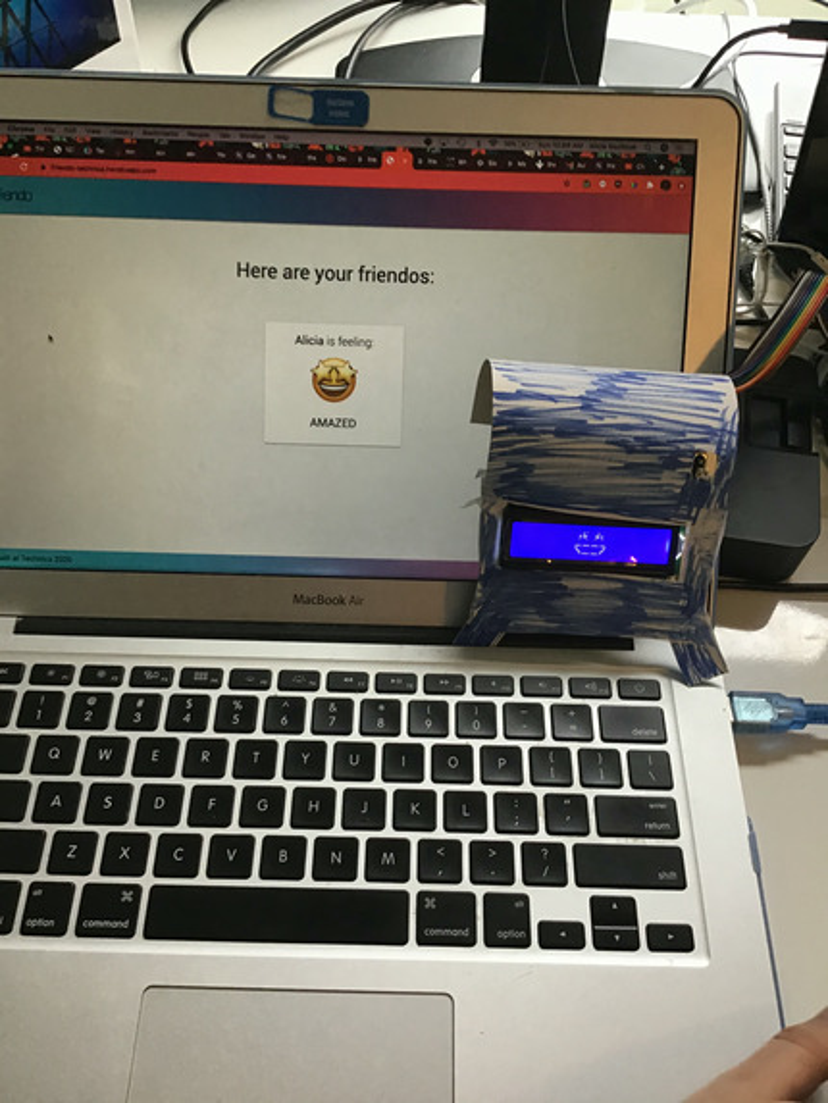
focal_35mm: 31
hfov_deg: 45.5
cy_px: 552
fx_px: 988
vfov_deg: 58.3
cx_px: 414
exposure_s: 1/30
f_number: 2.4
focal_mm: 3.3
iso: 32
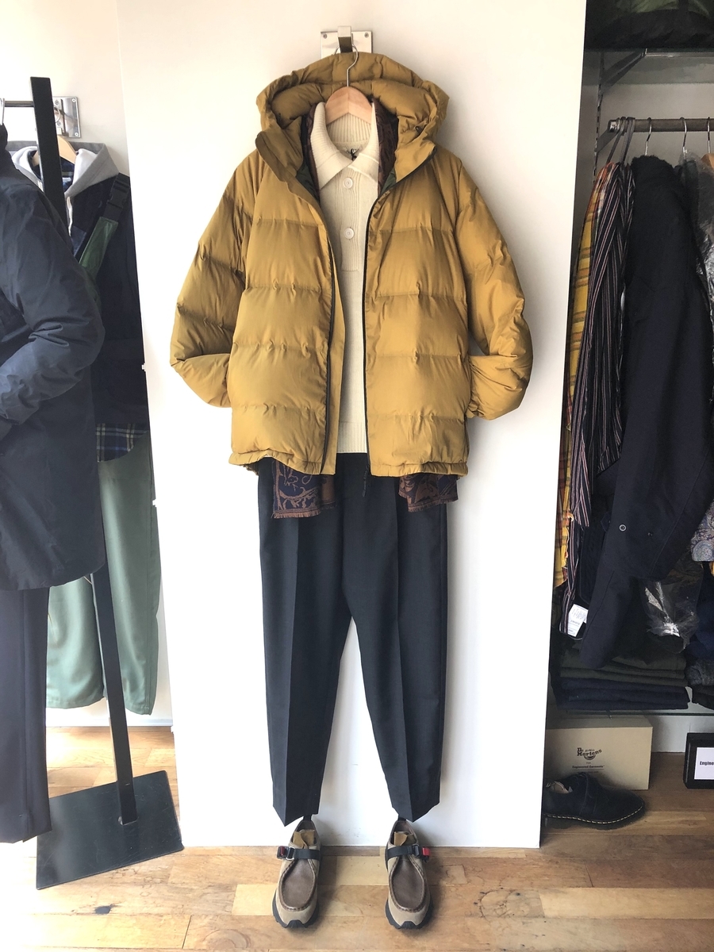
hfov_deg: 49.7
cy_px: 476
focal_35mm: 28
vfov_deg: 63.4
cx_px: 357
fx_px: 770
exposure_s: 1/33
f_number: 1.8
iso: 25
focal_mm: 4
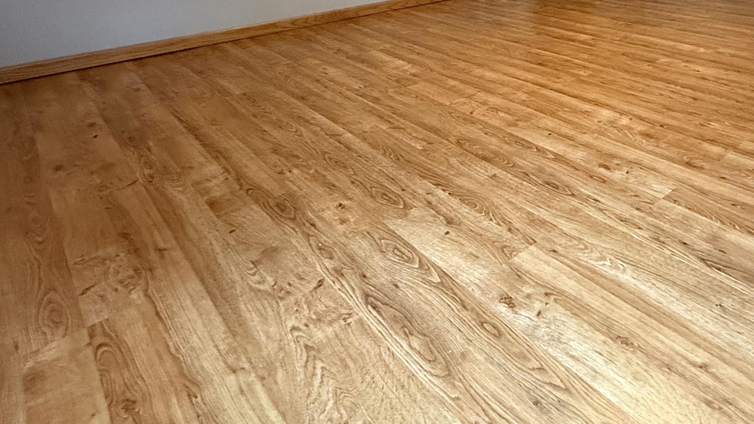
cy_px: -70
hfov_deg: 65.6
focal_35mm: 28
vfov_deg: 34.3
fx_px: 560
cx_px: 520
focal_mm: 2.22
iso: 800
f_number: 2.2
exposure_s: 1/60
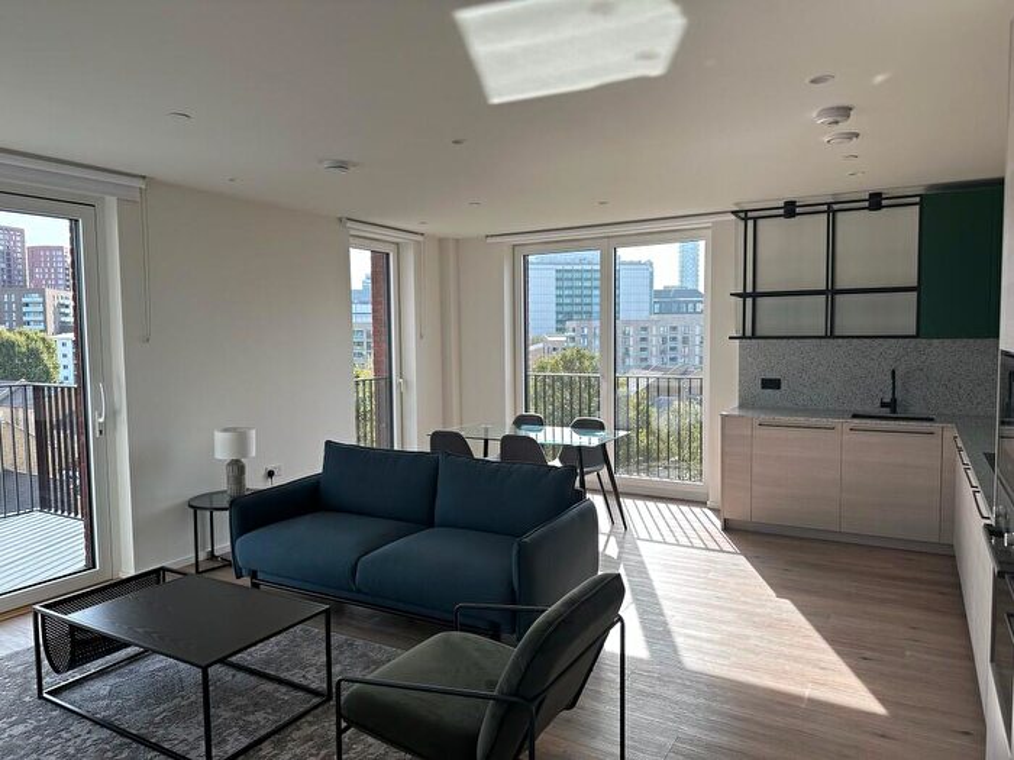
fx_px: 703
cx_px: 507
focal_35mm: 24
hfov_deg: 71.6
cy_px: 380
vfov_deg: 56.8
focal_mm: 6.86
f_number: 1.78
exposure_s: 1/659
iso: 80
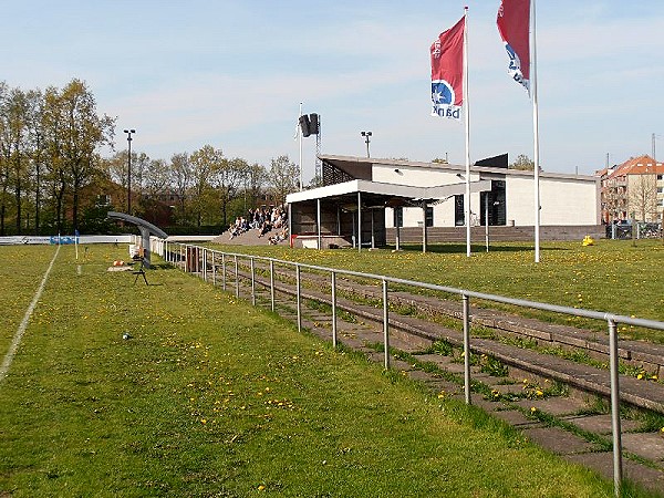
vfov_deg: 25.7
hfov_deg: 33.8
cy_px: 249
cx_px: 332
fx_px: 1093
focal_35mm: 57
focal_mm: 10.04
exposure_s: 1/640
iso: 80
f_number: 4.5
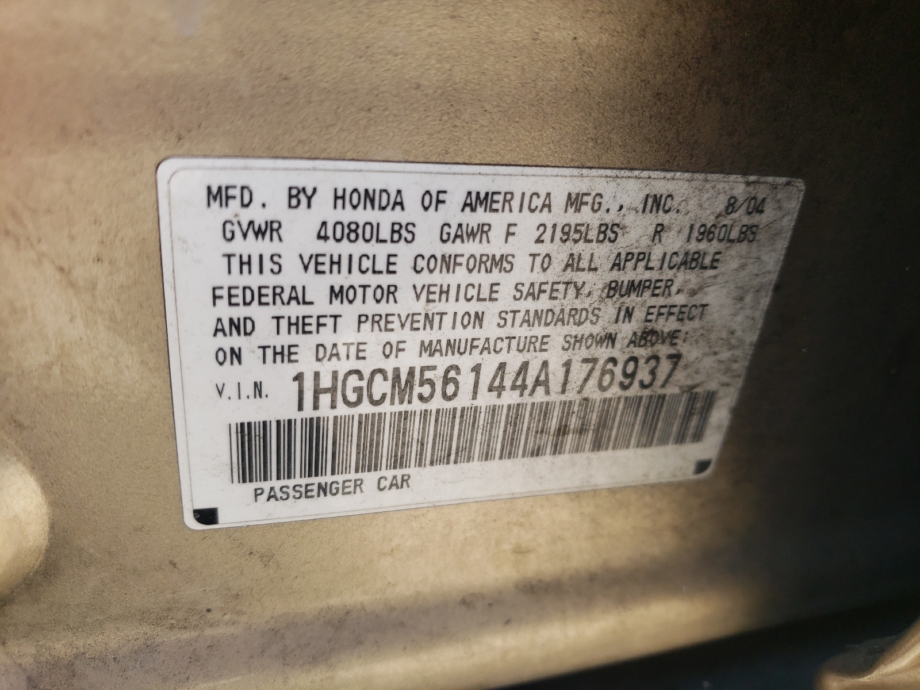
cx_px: 460
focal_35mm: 26
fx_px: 691
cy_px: 345
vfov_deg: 53.1
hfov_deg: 67.3
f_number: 1.5
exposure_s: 1/303
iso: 50
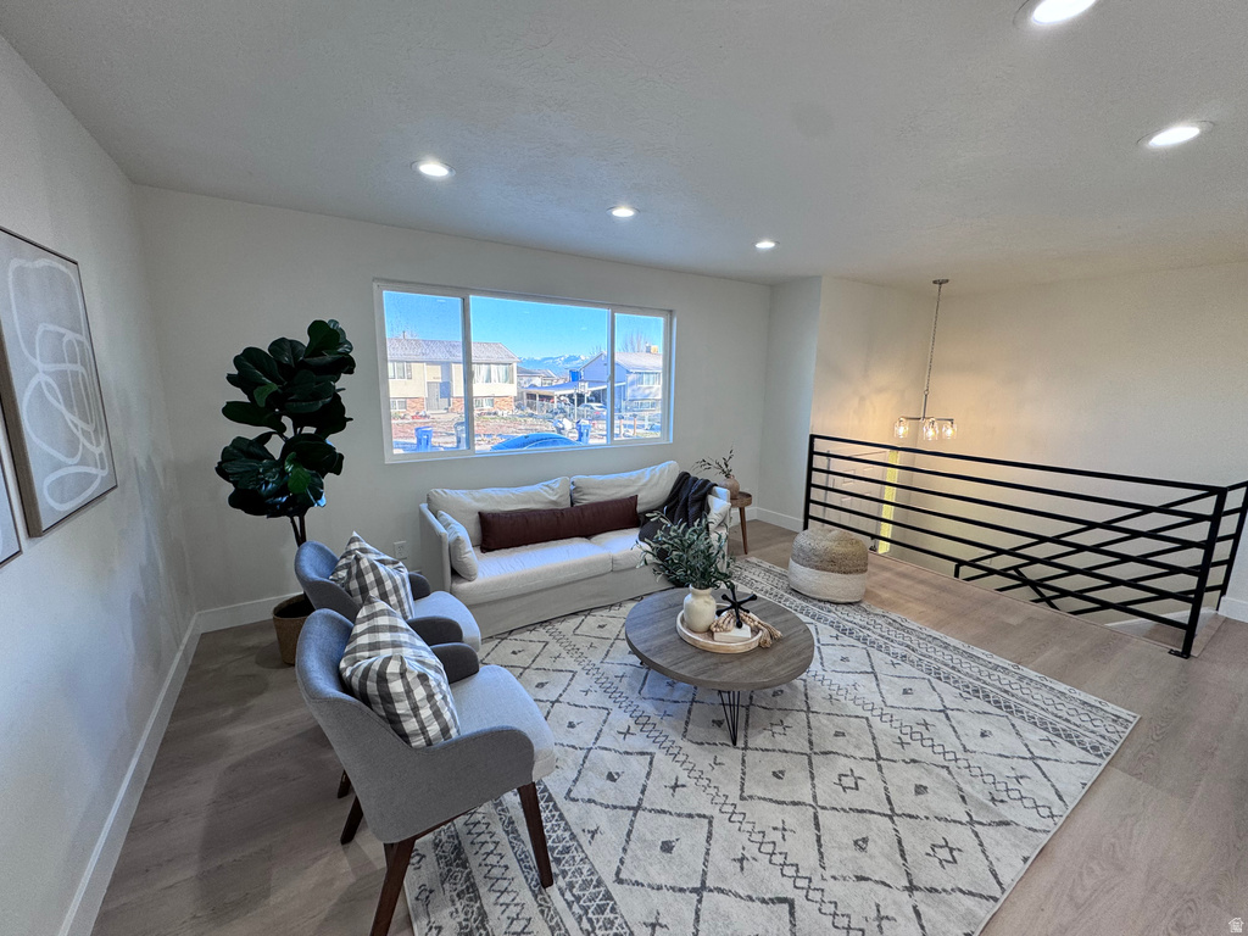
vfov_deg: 85.7
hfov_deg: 102.1
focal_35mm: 14
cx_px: 624
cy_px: 468
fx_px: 505
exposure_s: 1/120
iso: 64
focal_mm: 2.22
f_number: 2.2
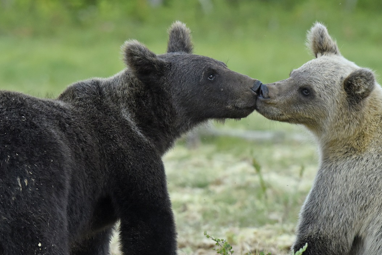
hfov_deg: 3.1
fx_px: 7164
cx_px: 213
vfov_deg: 2.0
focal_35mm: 675
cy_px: 95
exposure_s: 1/250
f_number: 7.1
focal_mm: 300
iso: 1600
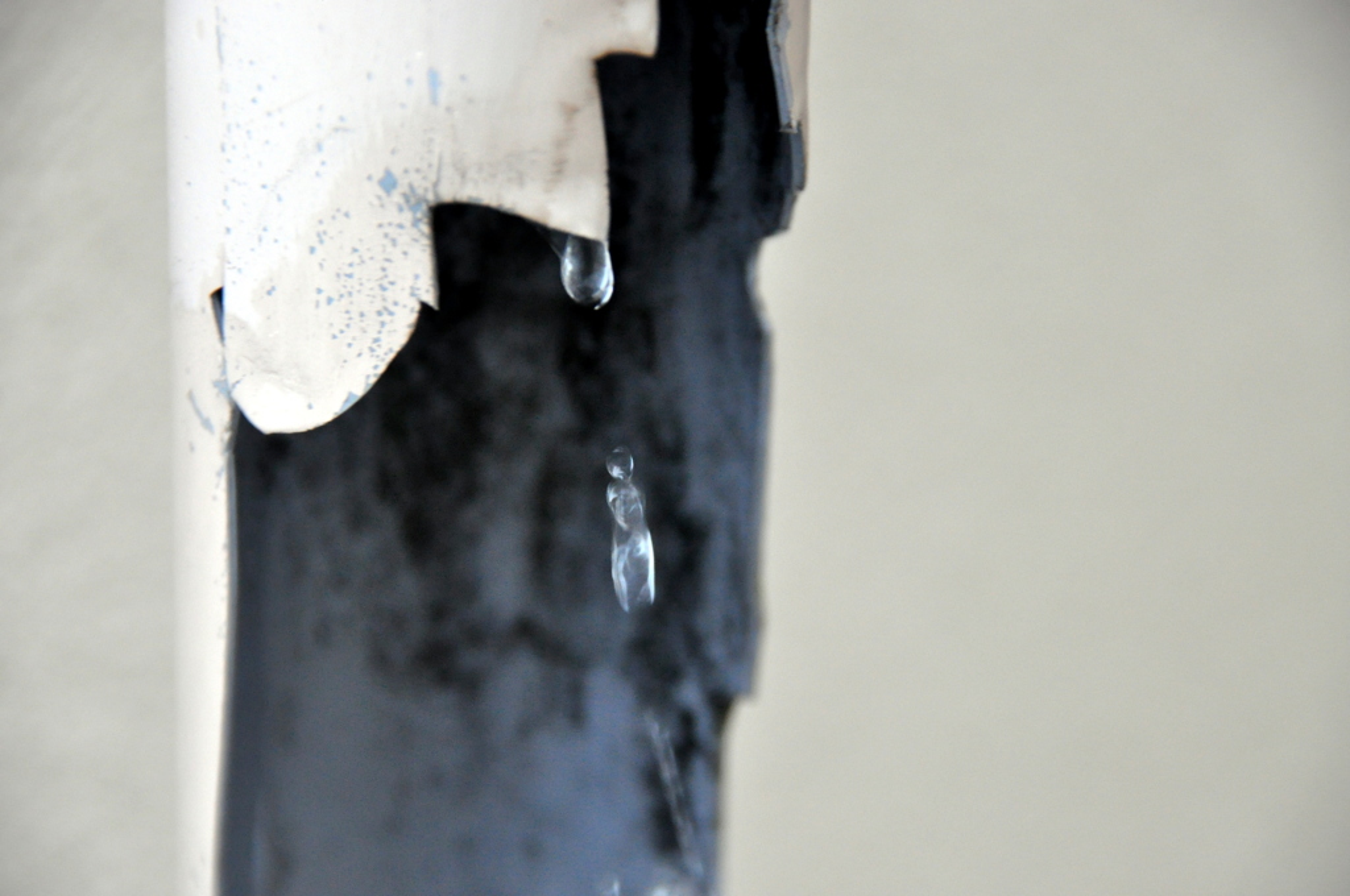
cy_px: 448
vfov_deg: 4.6
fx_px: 11236
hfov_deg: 6.9
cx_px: 675
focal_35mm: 300
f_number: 6.3
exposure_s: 1/60
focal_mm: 200
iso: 1600
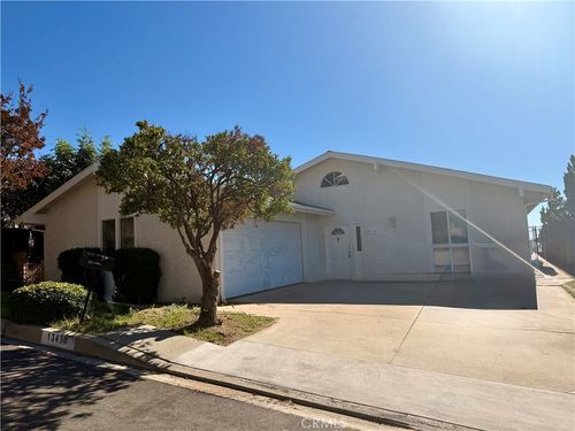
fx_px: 399
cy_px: 216
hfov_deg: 71.6
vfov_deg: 56.8
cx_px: 288
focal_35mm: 24
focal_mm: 6.76
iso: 80
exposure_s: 1/7353
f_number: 1.78
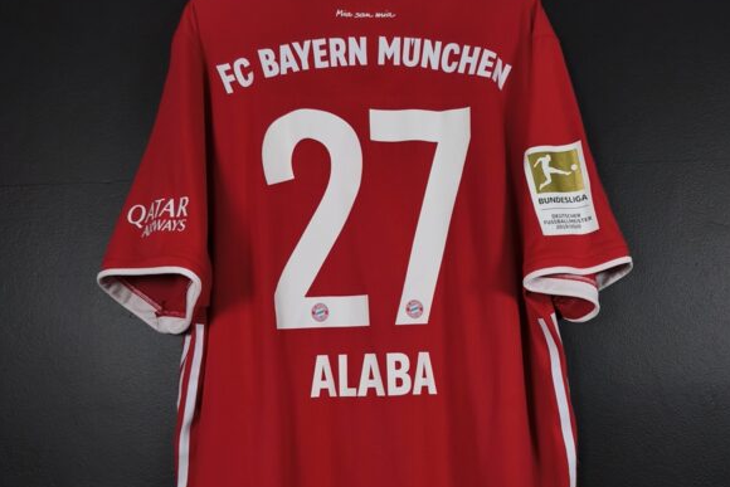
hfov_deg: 57.2
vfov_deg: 38.9
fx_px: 669
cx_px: 376
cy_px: 365
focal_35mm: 33
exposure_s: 1/125
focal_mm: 6.57
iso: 400
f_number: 1.6
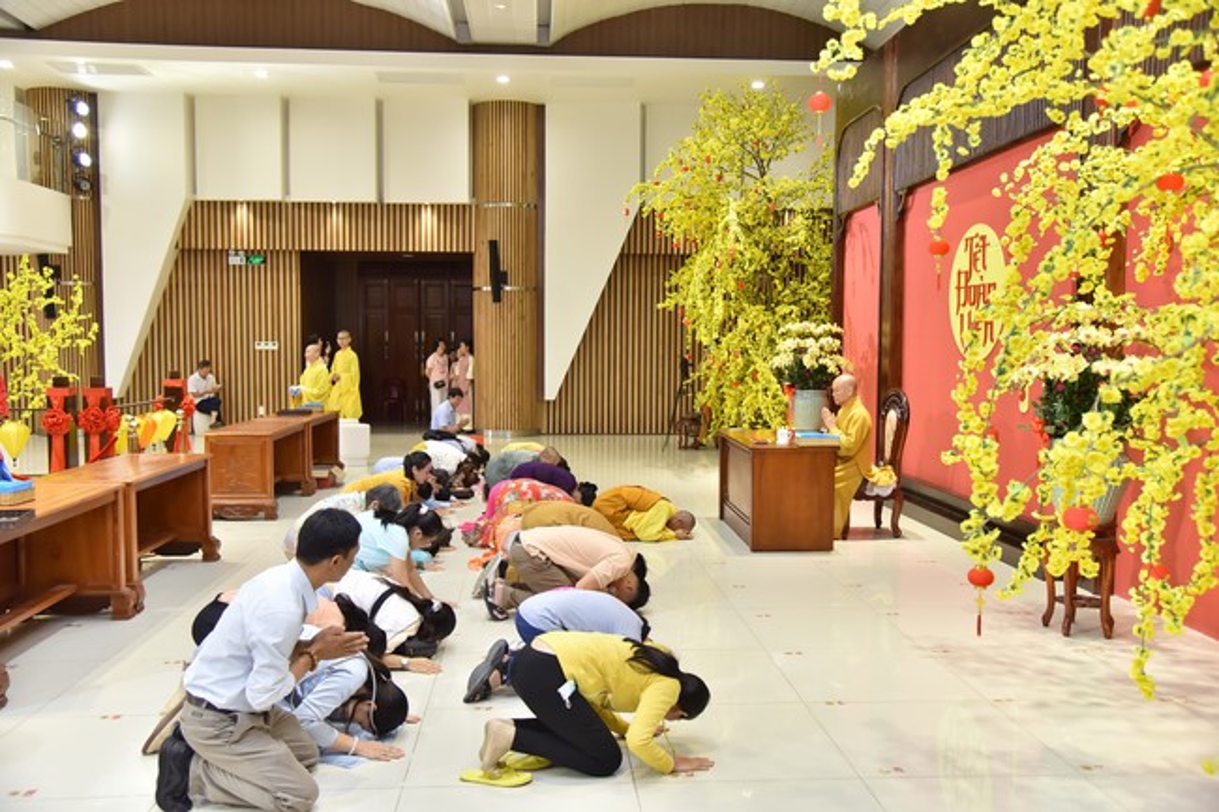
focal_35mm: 32
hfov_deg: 58.7
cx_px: 610
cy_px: 406
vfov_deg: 41.1
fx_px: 1083
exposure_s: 1/125
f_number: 4.5
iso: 1000
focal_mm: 32
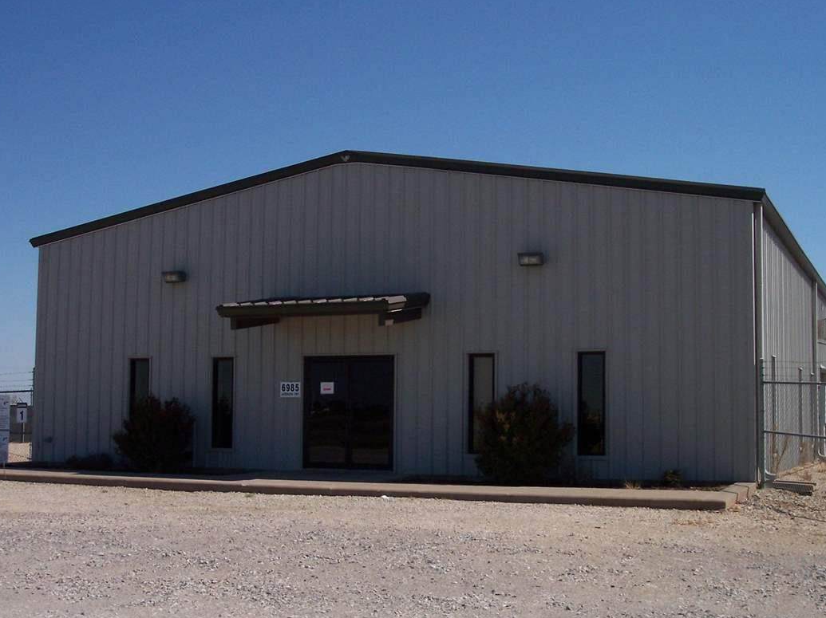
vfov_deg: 30.8
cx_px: 421
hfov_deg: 40.5
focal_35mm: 47
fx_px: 1121
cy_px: 339
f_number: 4.8
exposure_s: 1/1000
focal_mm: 8
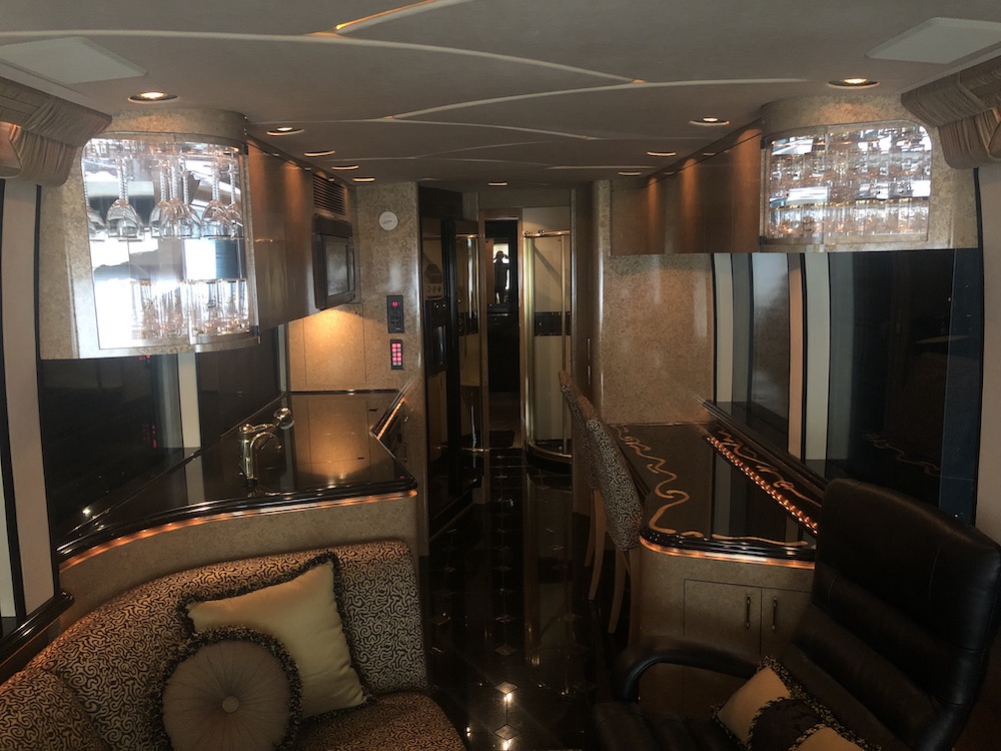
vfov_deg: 49.7
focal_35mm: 28
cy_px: 376
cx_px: 500
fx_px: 810
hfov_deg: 63.4
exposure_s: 1/7
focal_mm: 4
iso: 100
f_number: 1.8
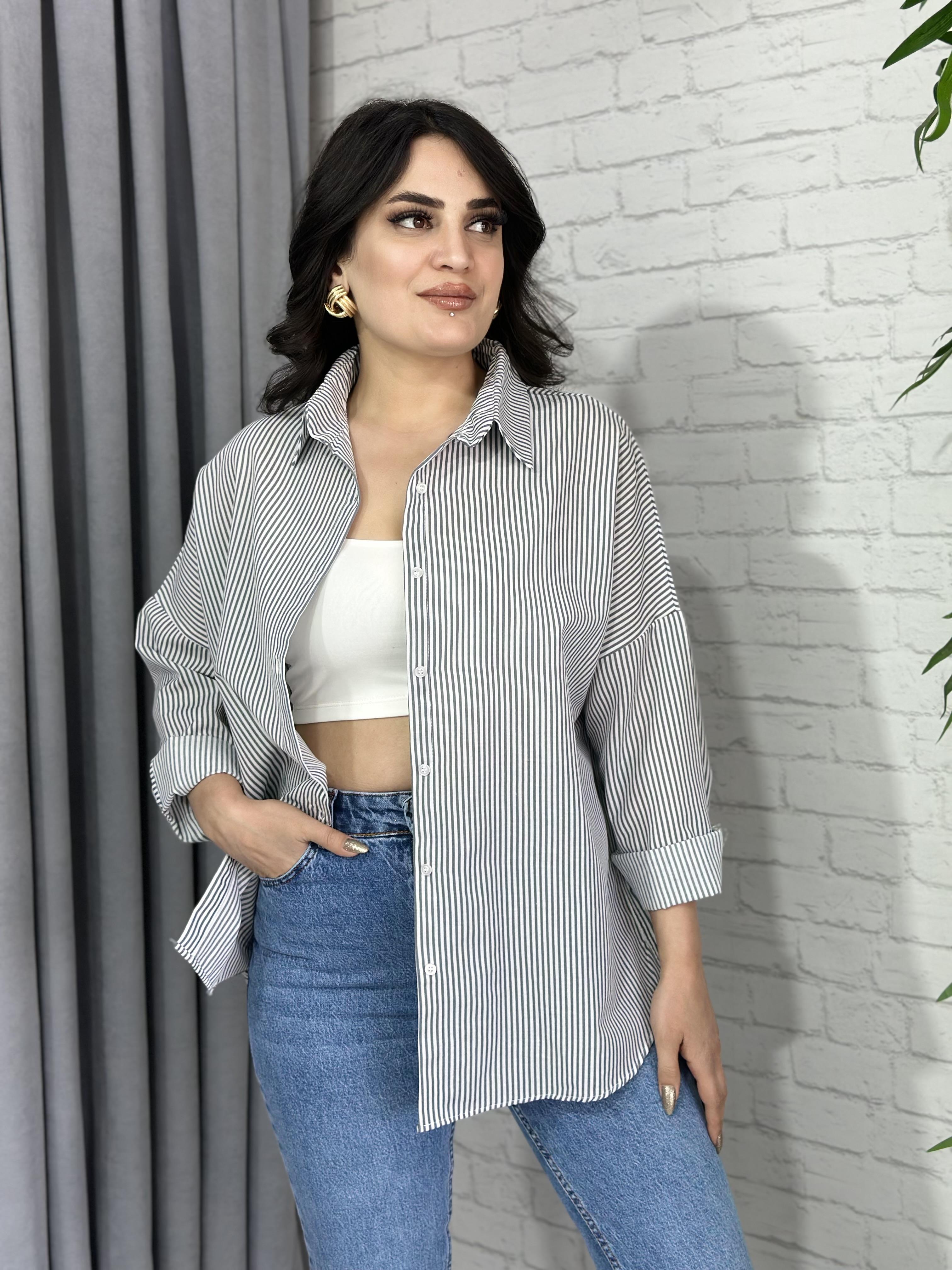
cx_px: 476
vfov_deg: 39.7
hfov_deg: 30.3
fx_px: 1760
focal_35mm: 48
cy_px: 635
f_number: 1.78
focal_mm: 6.86
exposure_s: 1/130
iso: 80
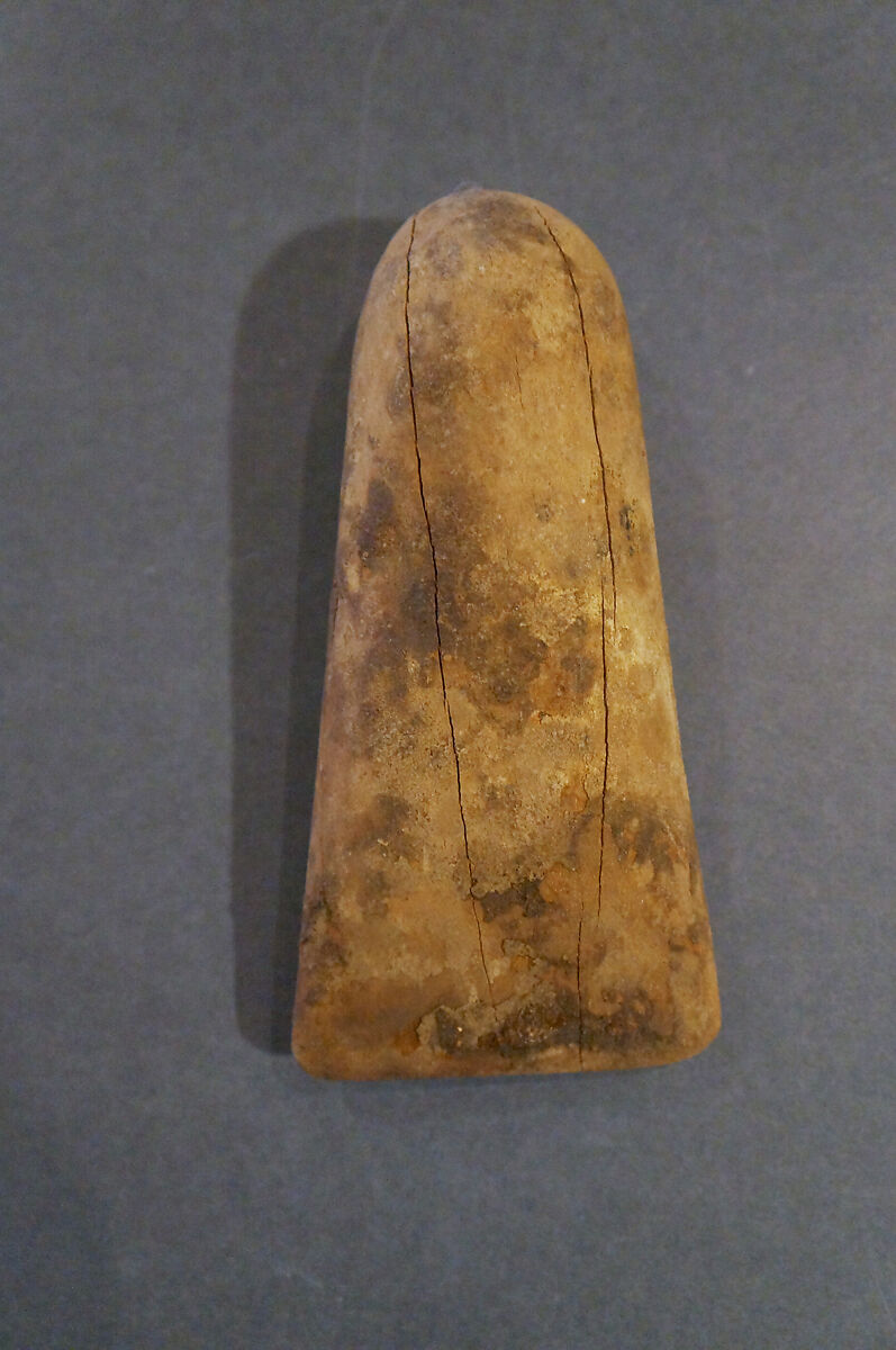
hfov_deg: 31.8
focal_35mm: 42
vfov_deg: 46.4
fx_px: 1572
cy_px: 675
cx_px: 448
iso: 3200
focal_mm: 28
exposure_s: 1/50
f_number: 4
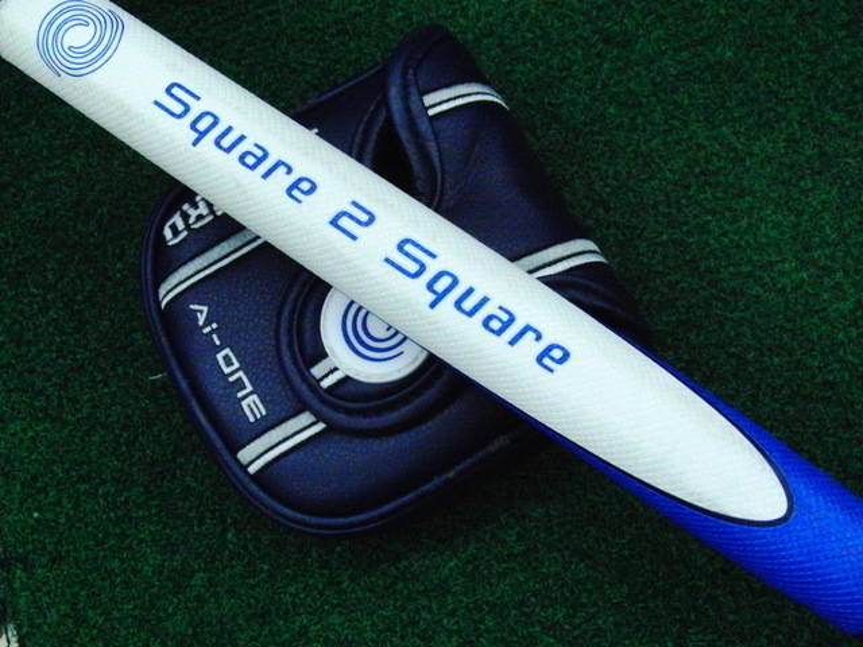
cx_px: 432
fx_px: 922
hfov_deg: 50.1
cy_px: 324
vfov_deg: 38.7
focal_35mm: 37
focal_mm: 6.42
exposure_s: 1/800
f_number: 3.6
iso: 3200
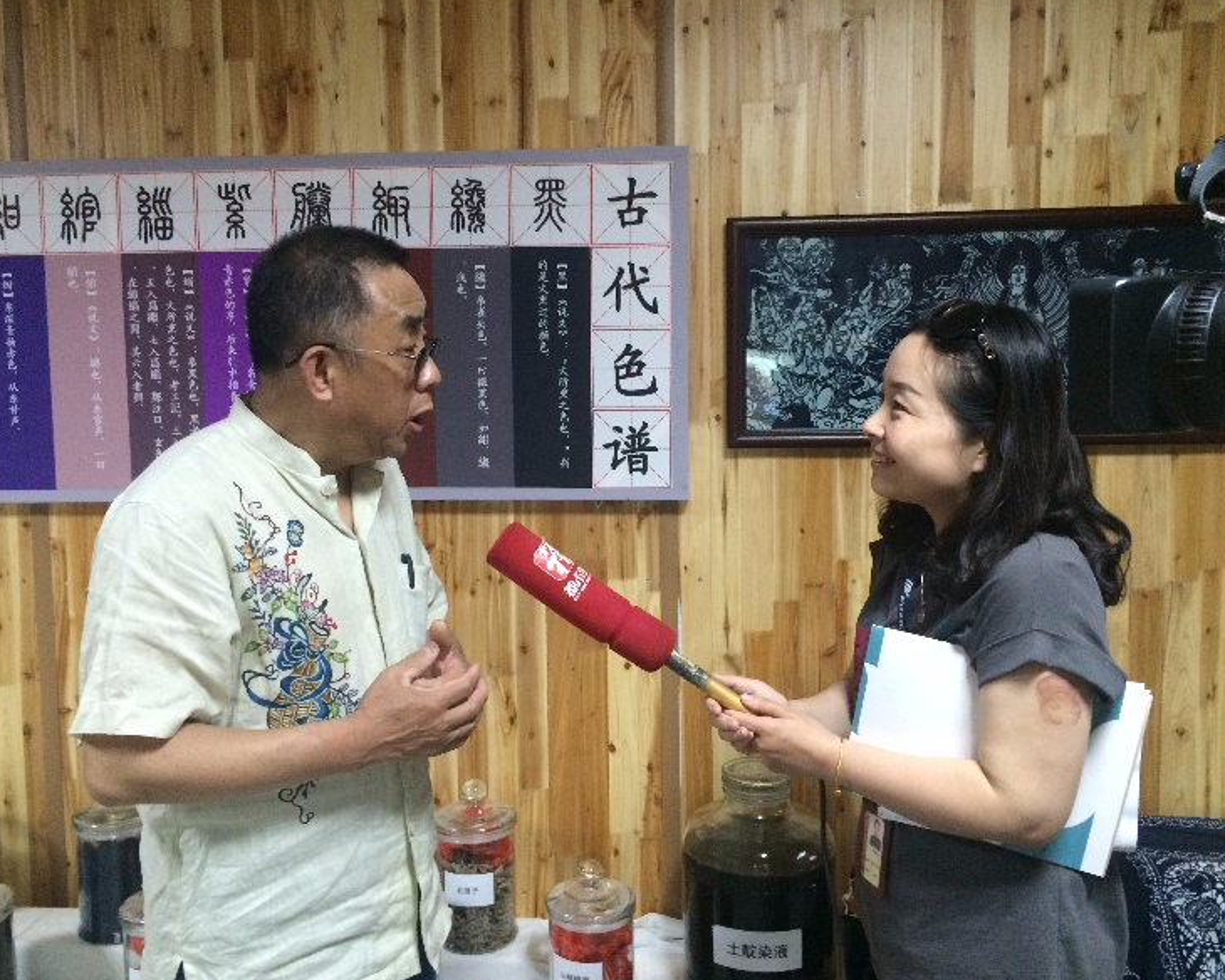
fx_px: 1124
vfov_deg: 47.1
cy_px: 488
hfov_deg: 57.2
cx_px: 601
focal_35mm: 31
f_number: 2.2
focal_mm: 4.15
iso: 400
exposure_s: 1/33
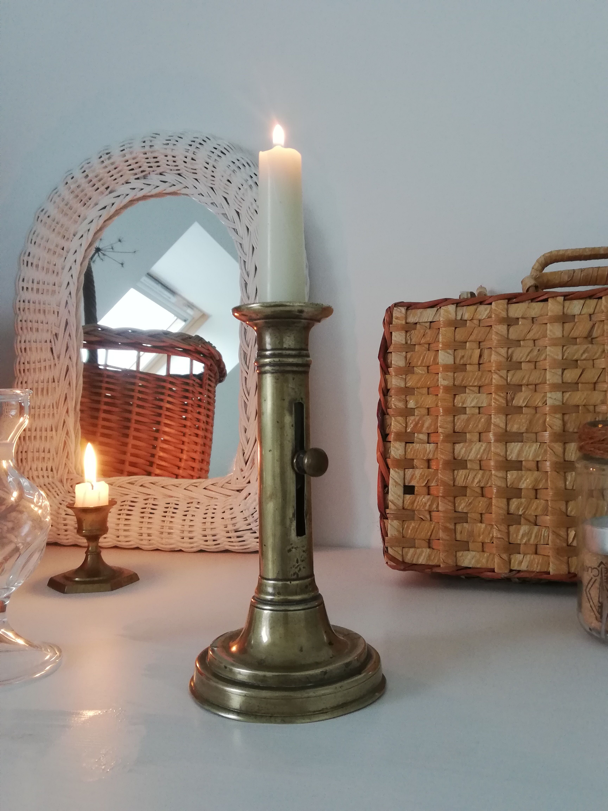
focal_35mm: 30
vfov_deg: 60.0
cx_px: 304
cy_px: 406
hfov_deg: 46.8
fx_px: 703
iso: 200
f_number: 2.2
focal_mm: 3.81
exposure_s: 1/33.3
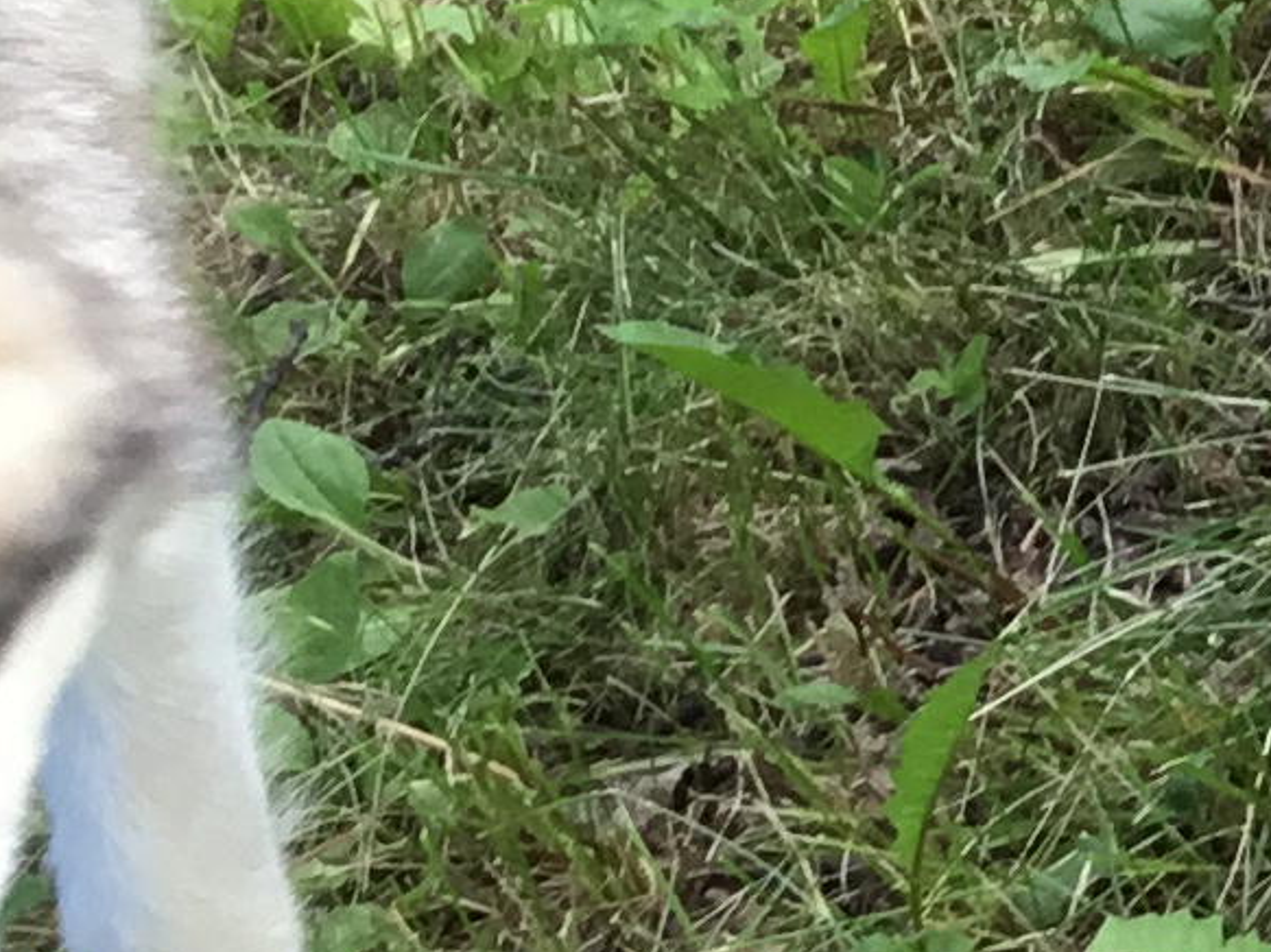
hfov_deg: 10.2
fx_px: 6386
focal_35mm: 174
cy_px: 546
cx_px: 2826
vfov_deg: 8.5
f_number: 2.4
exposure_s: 1/60
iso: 32
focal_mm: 3.3
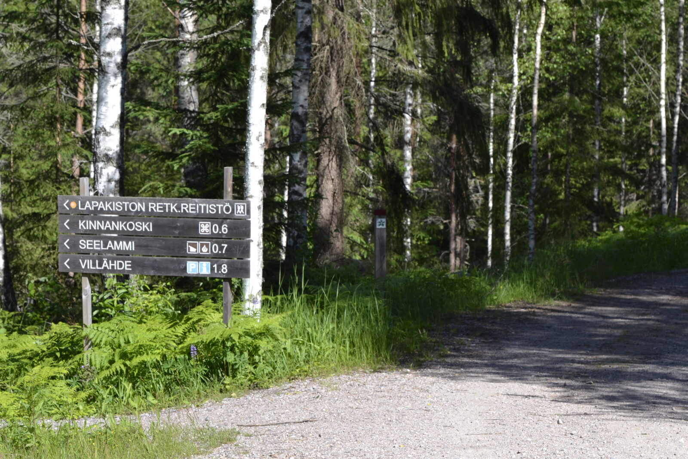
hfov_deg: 15.2
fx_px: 2580
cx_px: 344
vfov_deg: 10.2
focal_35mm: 135
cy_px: 230
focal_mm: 90
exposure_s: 1/125
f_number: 8
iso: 110
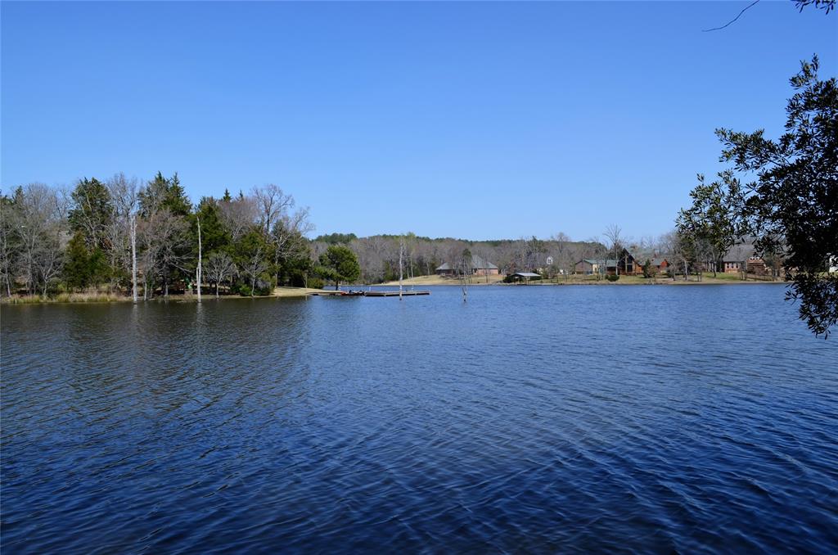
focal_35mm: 27
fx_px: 627
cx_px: 419
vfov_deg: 47.7
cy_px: 278
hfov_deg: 67.5
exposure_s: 1/250
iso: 100
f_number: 8
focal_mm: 18
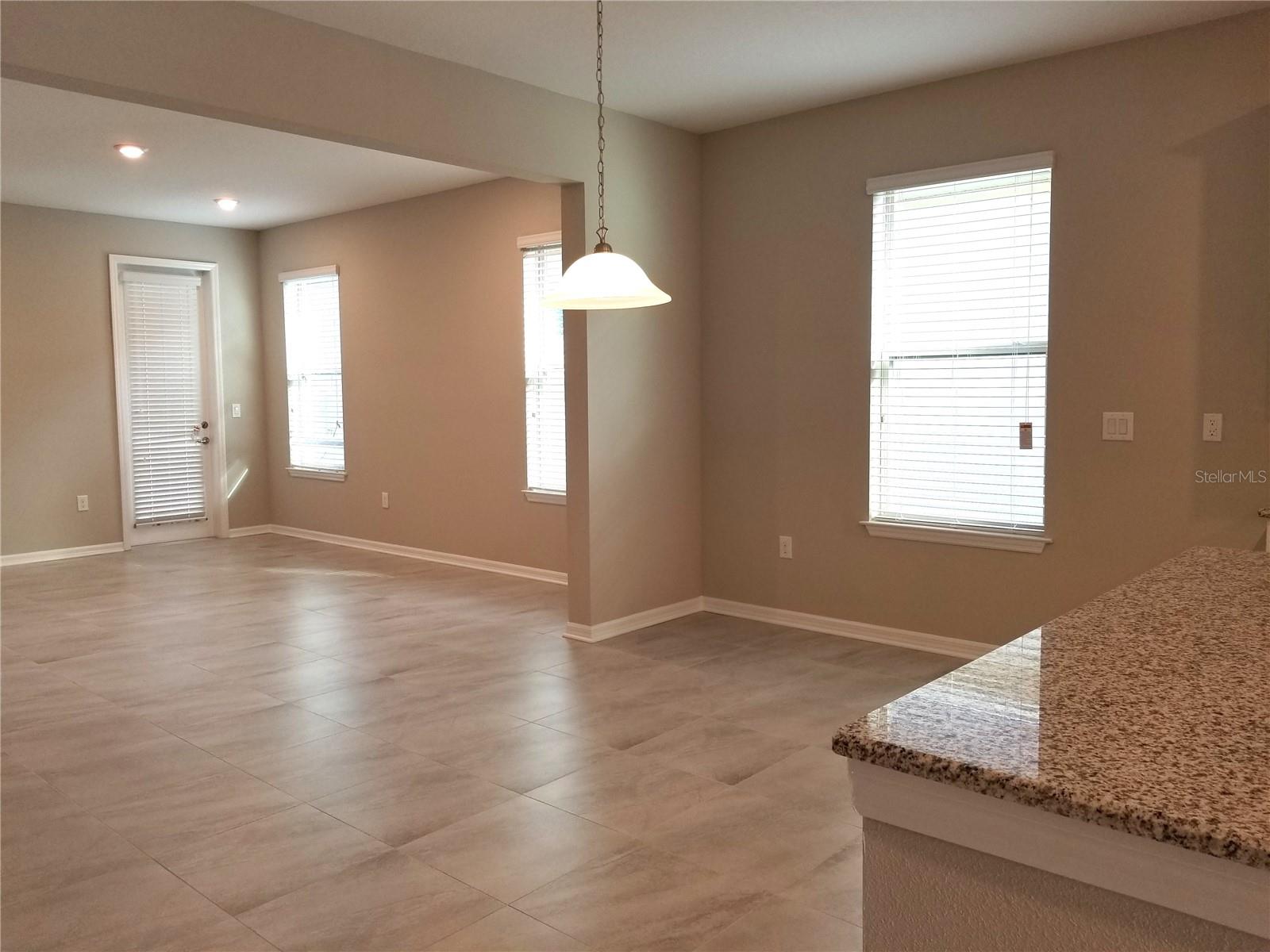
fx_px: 954
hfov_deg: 67.3
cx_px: 635
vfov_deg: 53.1
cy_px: 476
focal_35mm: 26
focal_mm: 4.25
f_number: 1.7
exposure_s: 1/120
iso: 80
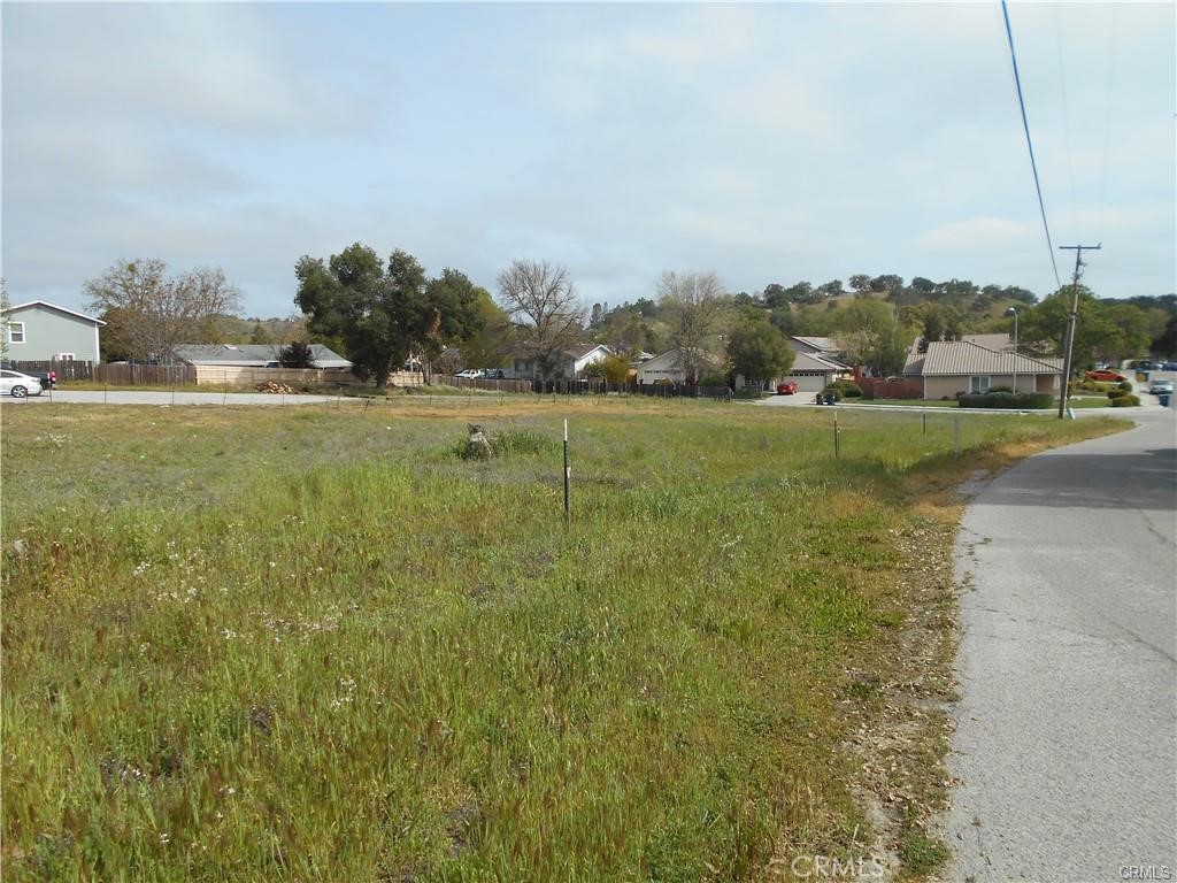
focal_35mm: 26
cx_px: 588
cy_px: 442
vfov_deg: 53.1
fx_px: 884
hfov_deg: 67.3
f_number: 3.2
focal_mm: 4.6
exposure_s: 1/1250
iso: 80
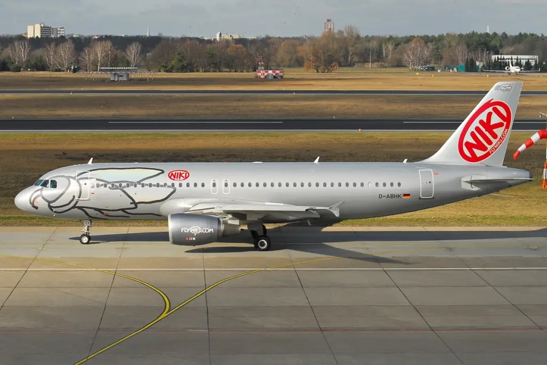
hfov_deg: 19.5
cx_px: 274
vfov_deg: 13.0
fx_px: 1596
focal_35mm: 105
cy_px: 182
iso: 200
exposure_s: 1/500
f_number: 8
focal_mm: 70
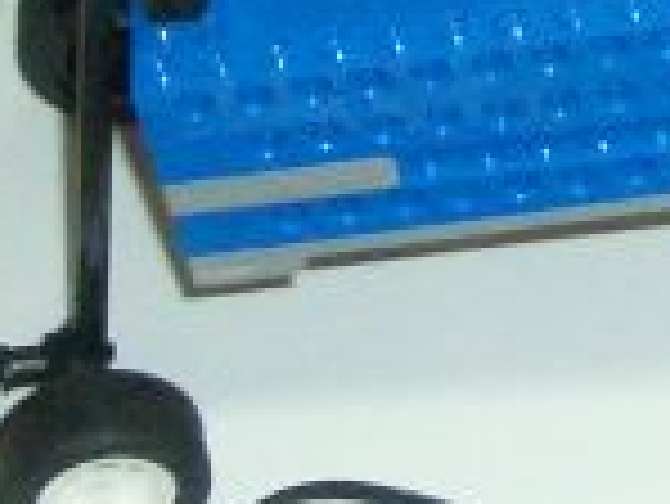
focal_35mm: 271
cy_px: -243
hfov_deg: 7.2
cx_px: 877
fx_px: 5249
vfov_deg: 5.4
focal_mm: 5.8
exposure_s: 1/60
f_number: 2.6
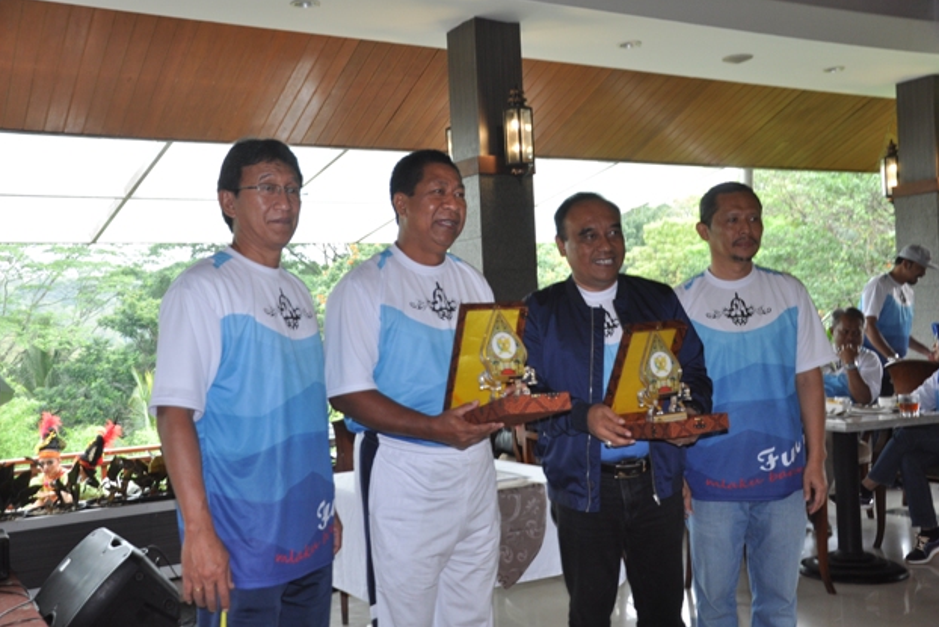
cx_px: 477
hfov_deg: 50.1
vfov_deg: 34.6
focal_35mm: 39
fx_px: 1005
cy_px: 307
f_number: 4
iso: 400
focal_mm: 25
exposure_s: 1/60
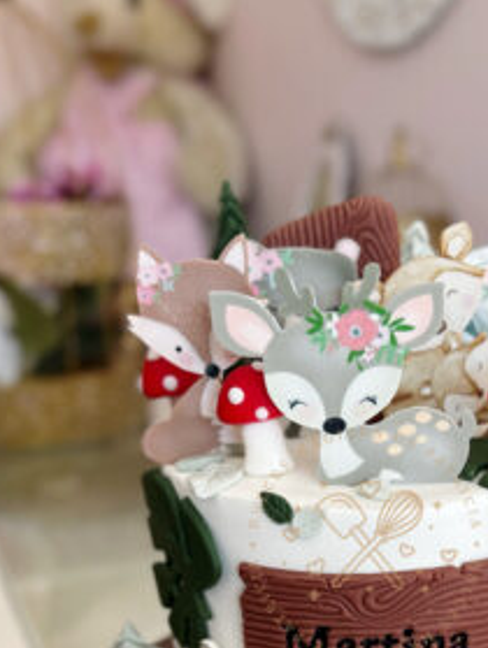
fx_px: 881
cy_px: 584
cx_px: 392
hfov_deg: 30.2
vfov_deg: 37.7
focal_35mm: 47
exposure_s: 1/237
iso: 40
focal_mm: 5.7
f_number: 1.5
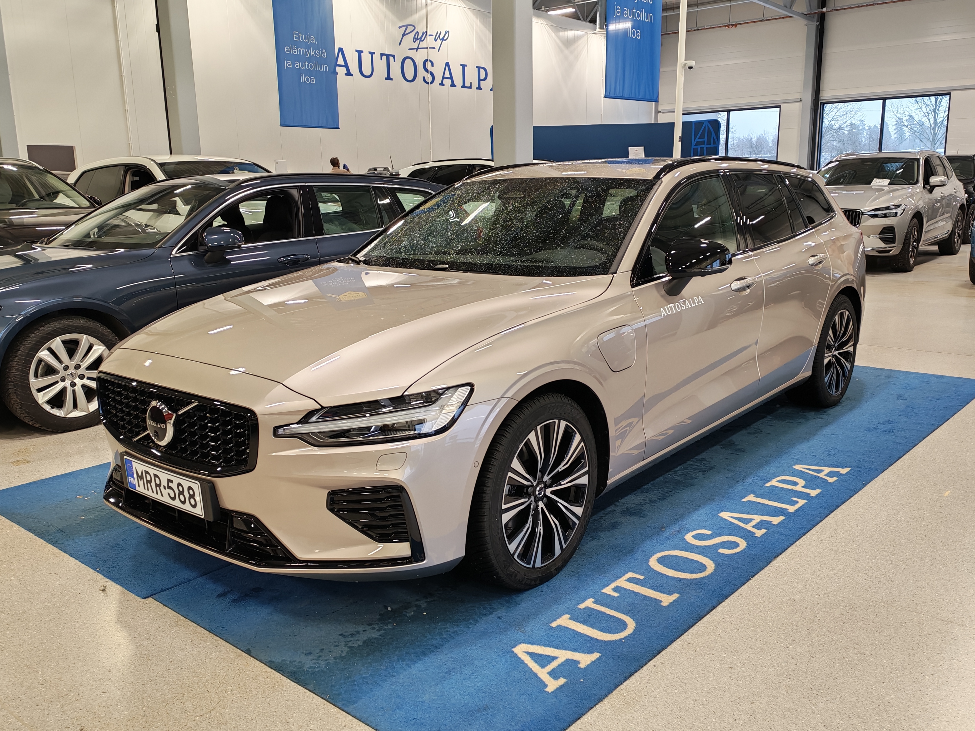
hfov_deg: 56.8
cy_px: 366
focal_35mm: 32
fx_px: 901
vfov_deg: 44.2
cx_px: 488
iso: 223
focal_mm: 6.12
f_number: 1.9
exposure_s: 1/100
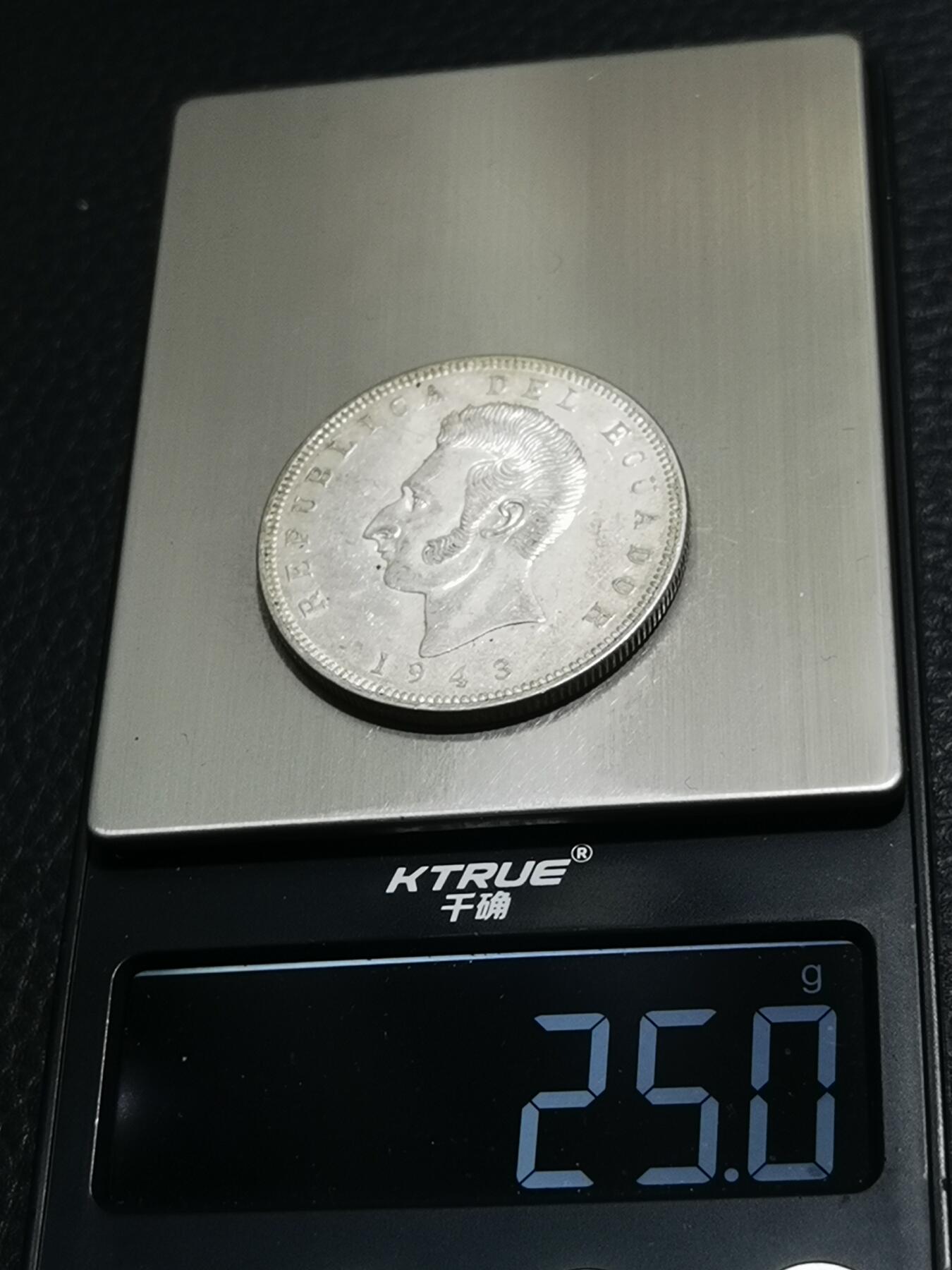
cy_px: 635
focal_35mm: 70
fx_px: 2567
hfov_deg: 21.0
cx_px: 476
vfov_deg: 27.8
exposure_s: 1/100
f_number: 1.9
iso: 80
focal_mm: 6.67
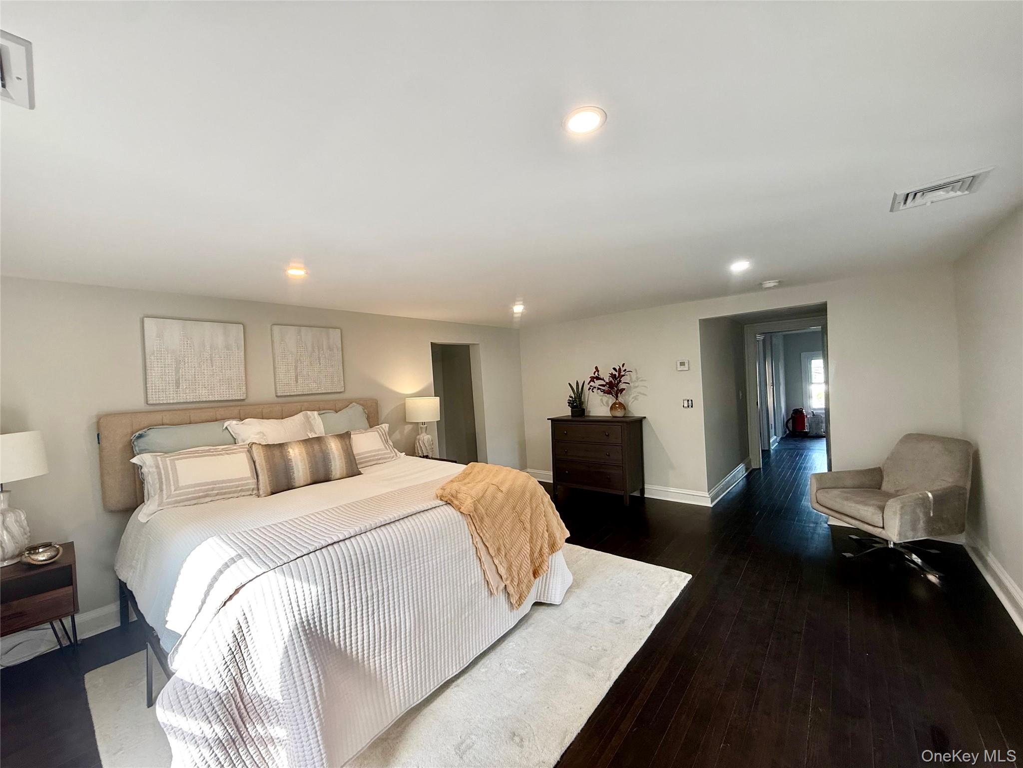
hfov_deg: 102.1
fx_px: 414
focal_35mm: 14
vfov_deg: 85.7
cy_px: 384
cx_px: 512
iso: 100
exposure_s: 1/120
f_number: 2.2
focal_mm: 2.22
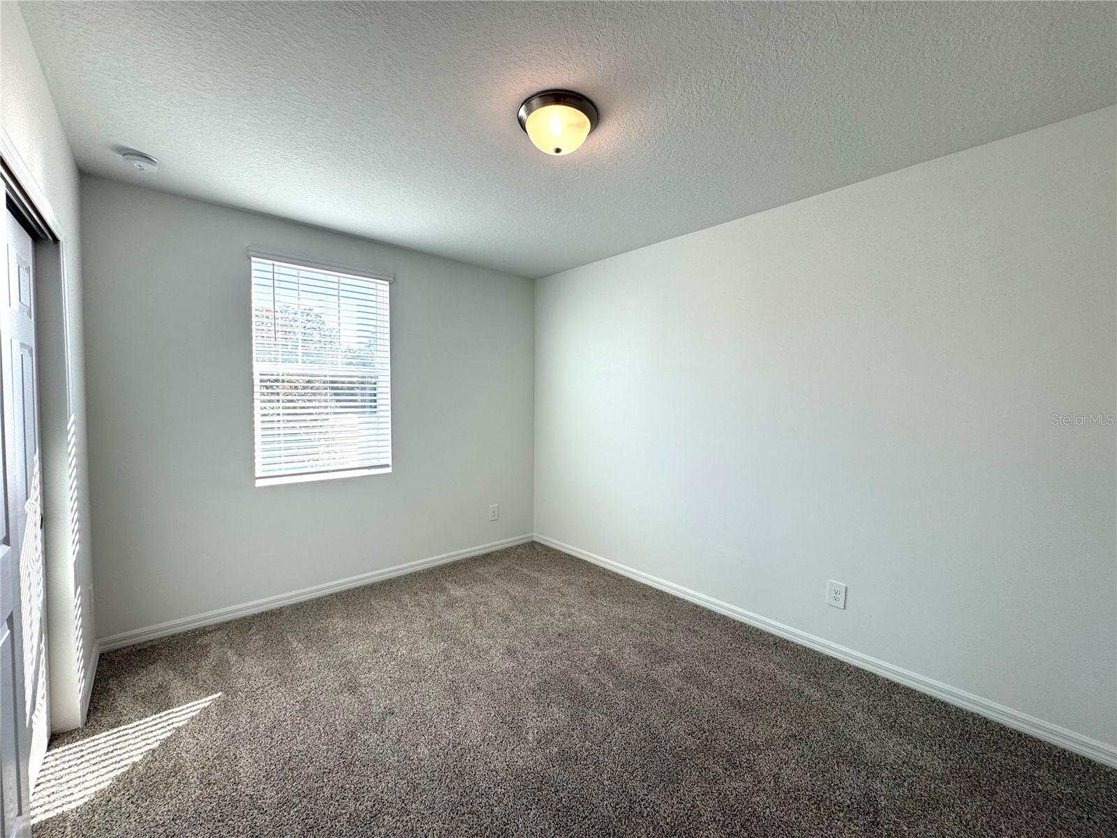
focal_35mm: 14
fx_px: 452
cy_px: 419
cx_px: 558
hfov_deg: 102.1
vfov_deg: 85.7
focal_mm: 2.22
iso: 40
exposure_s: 1/176
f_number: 2.2
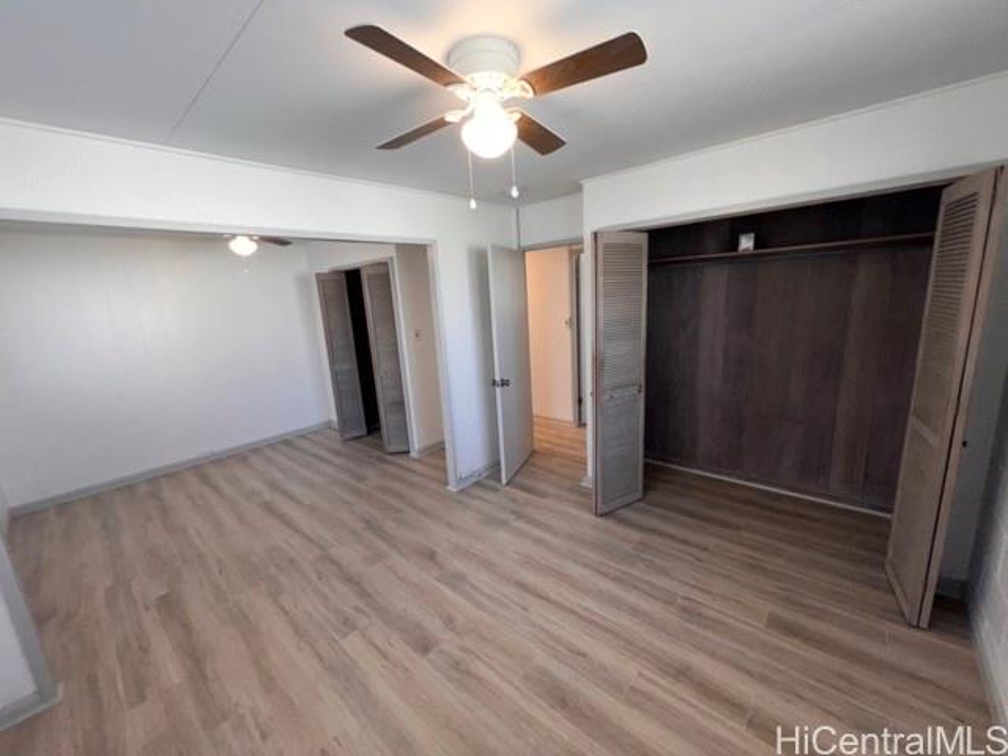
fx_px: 379
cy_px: 378
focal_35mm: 13
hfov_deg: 106.2
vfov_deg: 89.9
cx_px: 504
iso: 64
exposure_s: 1/76
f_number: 1.8
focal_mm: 1.57
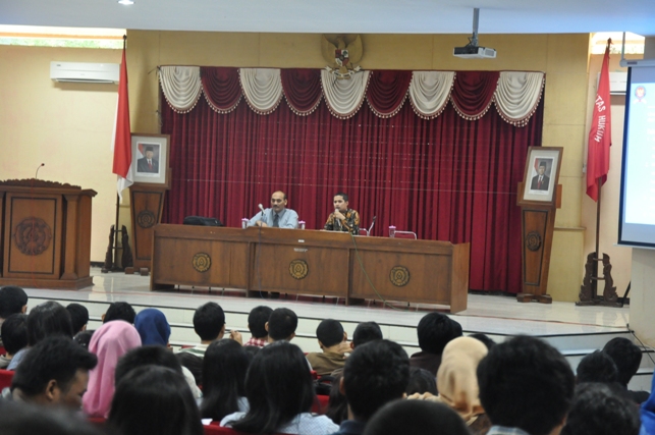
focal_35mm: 87
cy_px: 218
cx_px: 328
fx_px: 1581
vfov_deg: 15.7
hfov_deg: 23.4
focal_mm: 58
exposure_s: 1/13
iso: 1600
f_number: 5
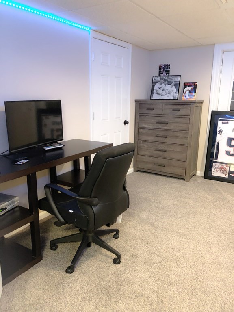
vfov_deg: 63.4
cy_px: 156
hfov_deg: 49.7
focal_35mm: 28
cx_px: 117
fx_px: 252
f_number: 1.8
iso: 100
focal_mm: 3.99
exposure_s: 1/15
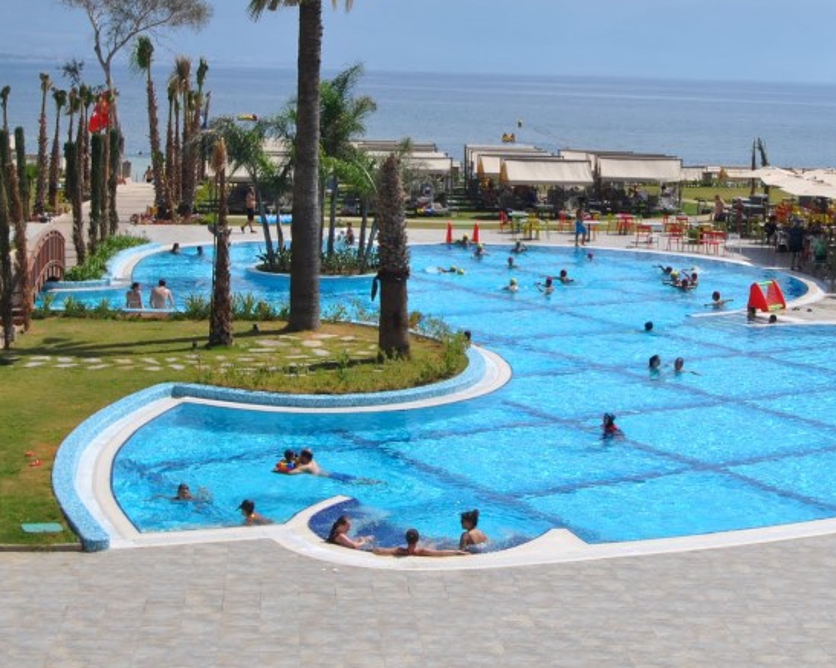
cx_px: 533
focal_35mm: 71
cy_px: 232
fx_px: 1756
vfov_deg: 21.5
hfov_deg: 26.7
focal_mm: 24
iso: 100
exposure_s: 1/320
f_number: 9
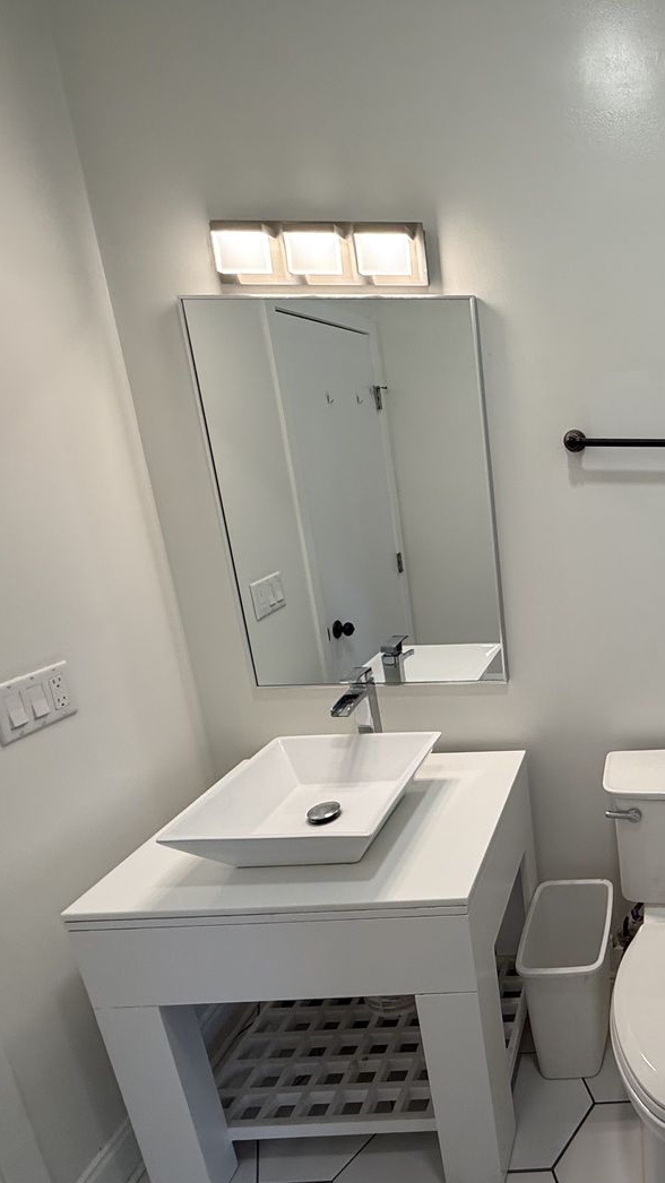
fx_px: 659
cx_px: 694
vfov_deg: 83.9
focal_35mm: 21
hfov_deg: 44.0
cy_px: 593
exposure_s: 1/120
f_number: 2.2
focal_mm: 2.22
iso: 160
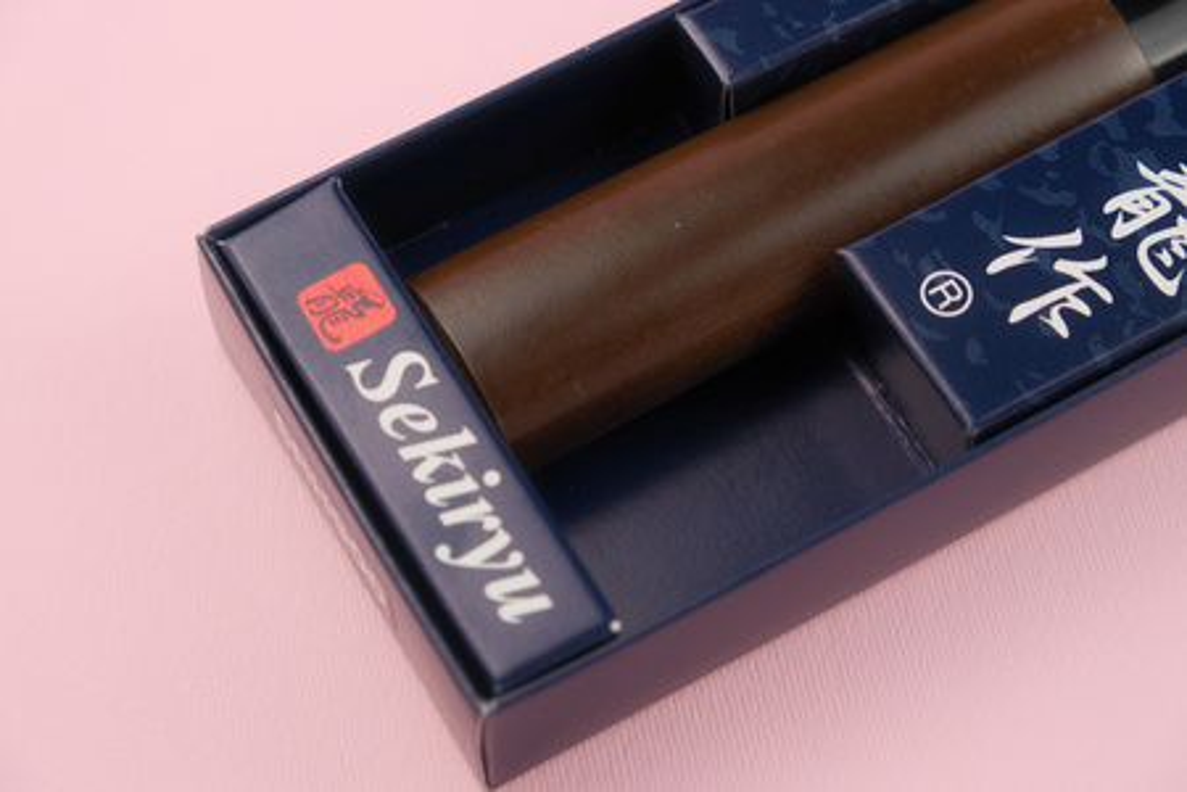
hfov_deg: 24.5
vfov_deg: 16.5
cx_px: 594
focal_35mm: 83
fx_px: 2736
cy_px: 396
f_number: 5.6
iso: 400
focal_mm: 55
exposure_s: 1/125
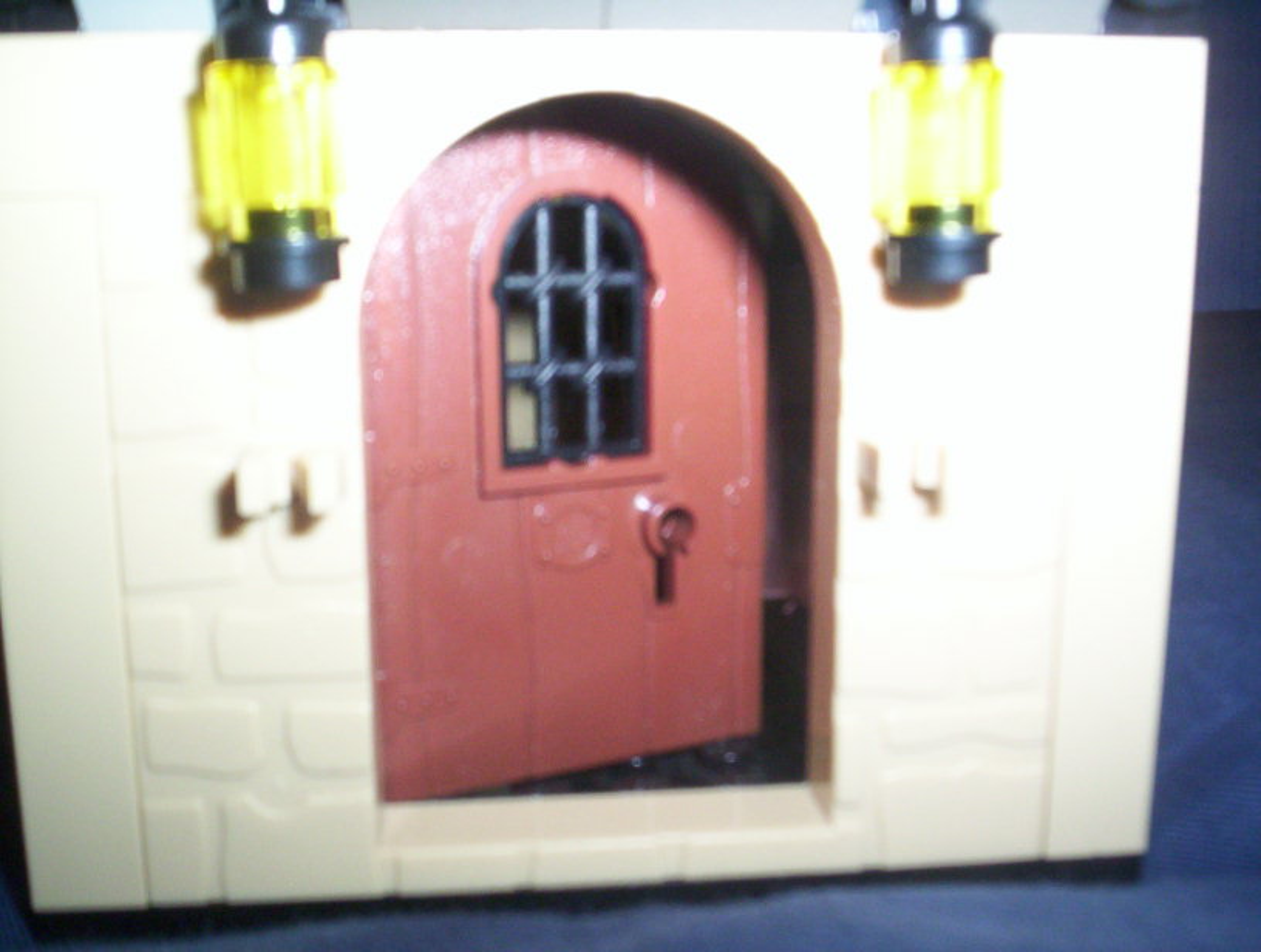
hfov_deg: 48.9
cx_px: 630
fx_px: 1388
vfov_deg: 37.9
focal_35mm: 38
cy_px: 476
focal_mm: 4.99
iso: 140
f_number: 4.5
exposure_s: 1/60
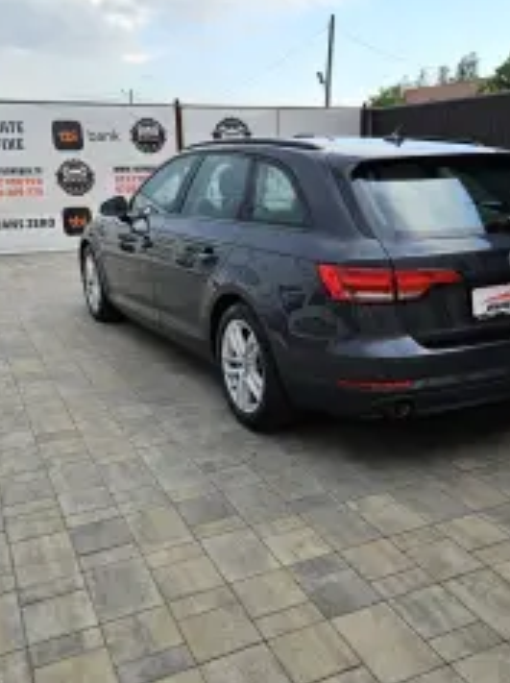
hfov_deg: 40.6
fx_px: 689
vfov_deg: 52.7
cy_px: 360
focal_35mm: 35
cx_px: 279
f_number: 1.8
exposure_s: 1/276
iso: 25
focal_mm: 5.4
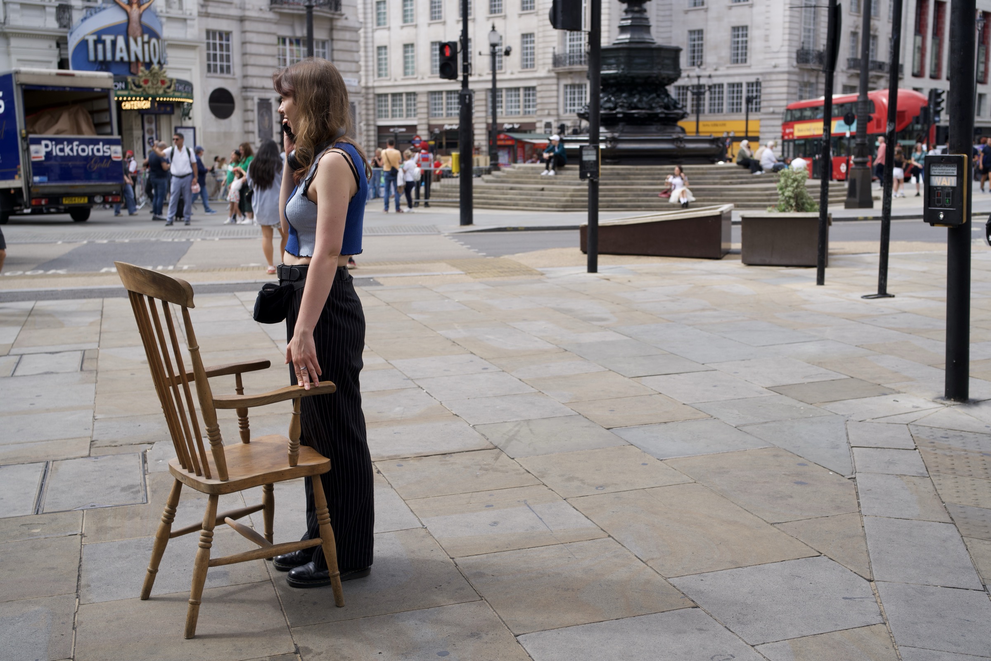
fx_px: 1101
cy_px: 330
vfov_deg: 33.4
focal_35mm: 40
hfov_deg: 48.5
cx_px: 496
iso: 100
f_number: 5
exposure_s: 1/320
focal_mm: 40
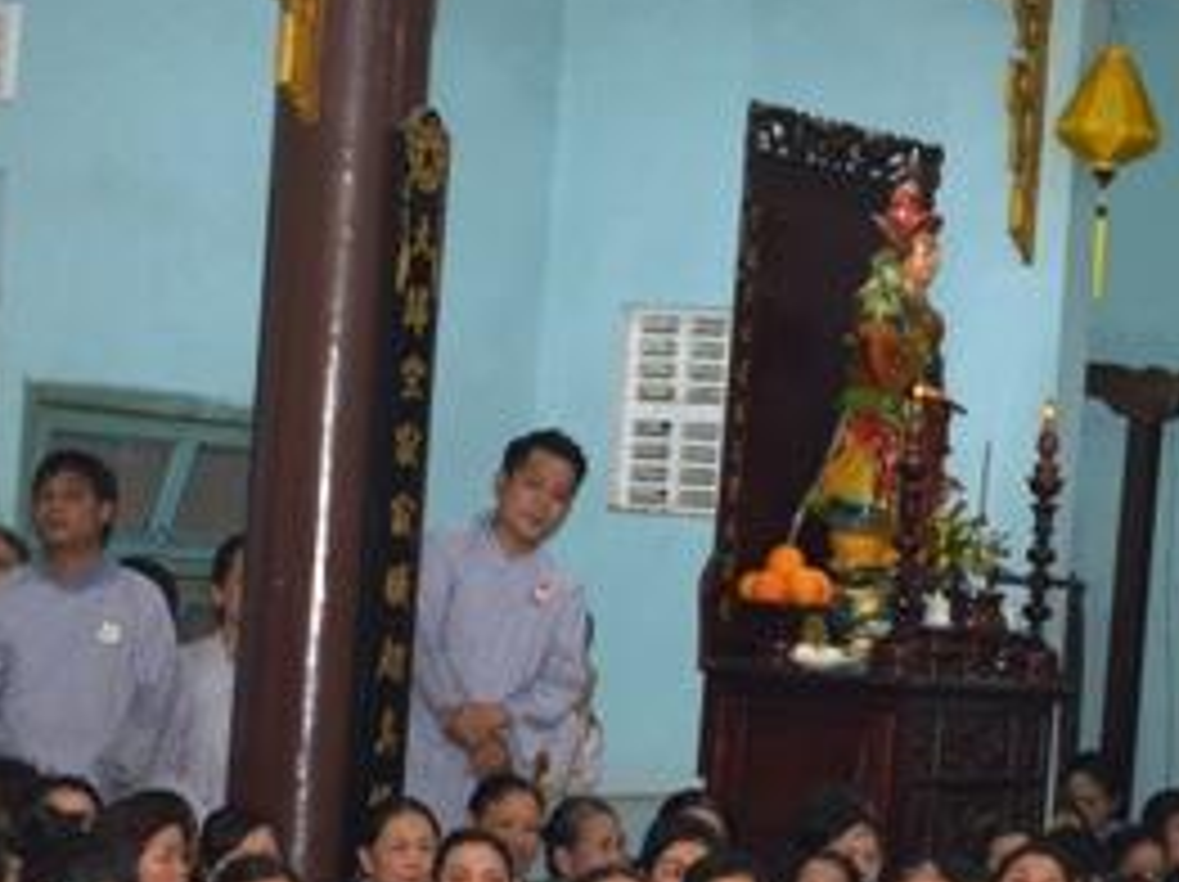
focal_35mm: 155
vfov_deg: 9.5
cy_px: 644
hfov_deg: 12.8
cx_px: 608
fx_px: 5274
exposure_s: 1/60
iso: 800
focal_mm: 44
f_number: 5.3
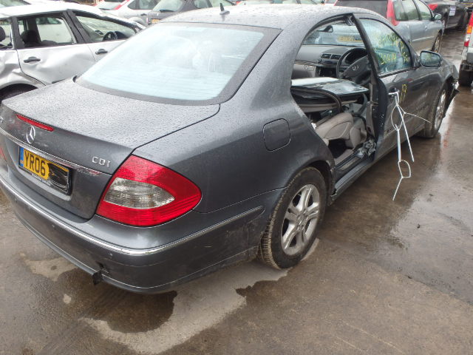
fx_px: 383
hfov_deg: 63.4
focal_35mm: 28
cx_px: 236
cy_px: 178
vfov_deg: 49.7
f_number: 3.9
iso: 125
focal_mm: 5
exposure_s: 1/80
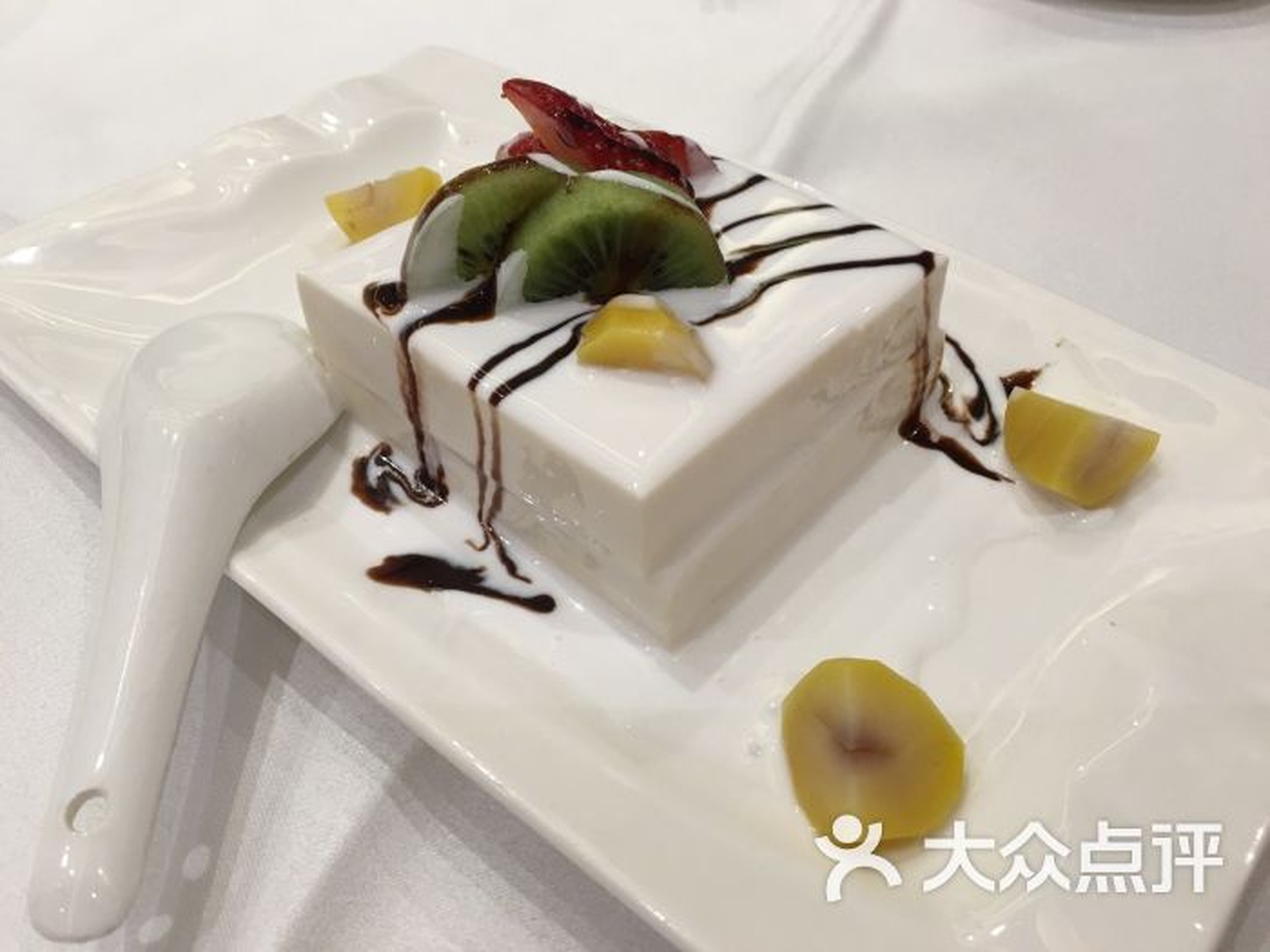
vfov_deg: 48.2
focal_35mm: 29
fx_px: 1064
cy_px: 476
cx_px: 635
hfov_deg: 61.7
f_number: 2.2
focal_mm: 4.15
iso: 50
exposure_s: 1/33
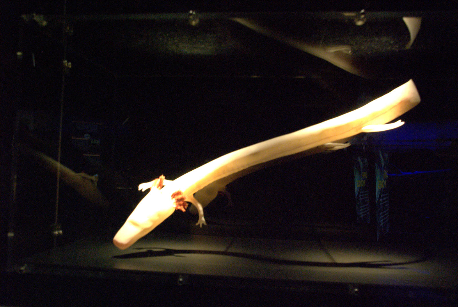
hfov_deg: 57.2
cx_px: 229
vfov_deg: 40.1
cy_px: 154
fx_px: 420
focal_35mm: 33
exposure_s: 1/15
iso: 3200
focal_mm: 22
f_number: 8
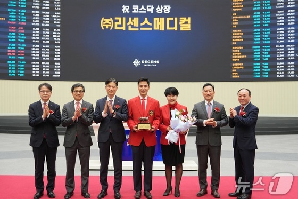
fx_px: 356
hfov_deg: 45.4
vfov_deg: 31.2
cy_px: 100
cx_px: 149
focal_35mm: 43
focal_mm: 43
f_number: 3.5
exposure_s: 1/160
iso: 1250
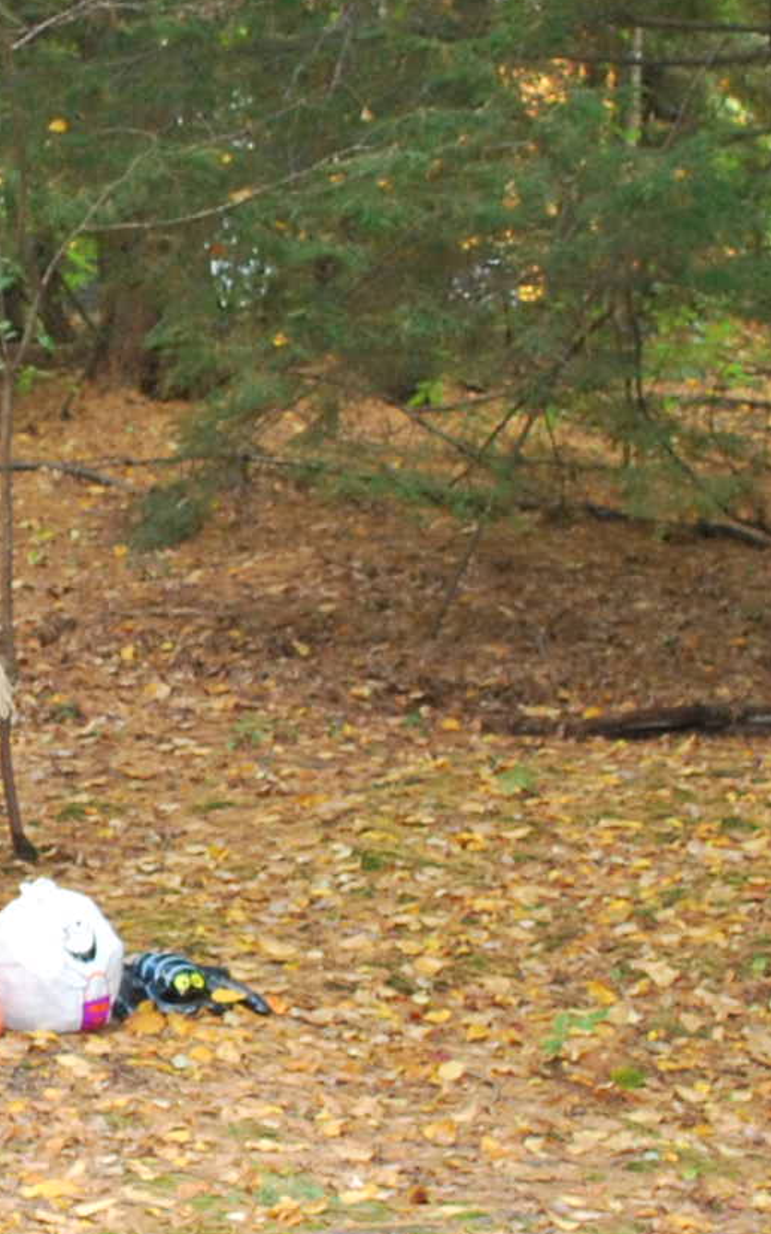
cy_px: 671
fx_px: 4336
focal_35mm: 129
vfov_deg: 16.2
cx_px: -177
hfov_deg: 10.0
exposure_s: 1/60
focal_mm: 18
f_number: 3.5
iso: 400
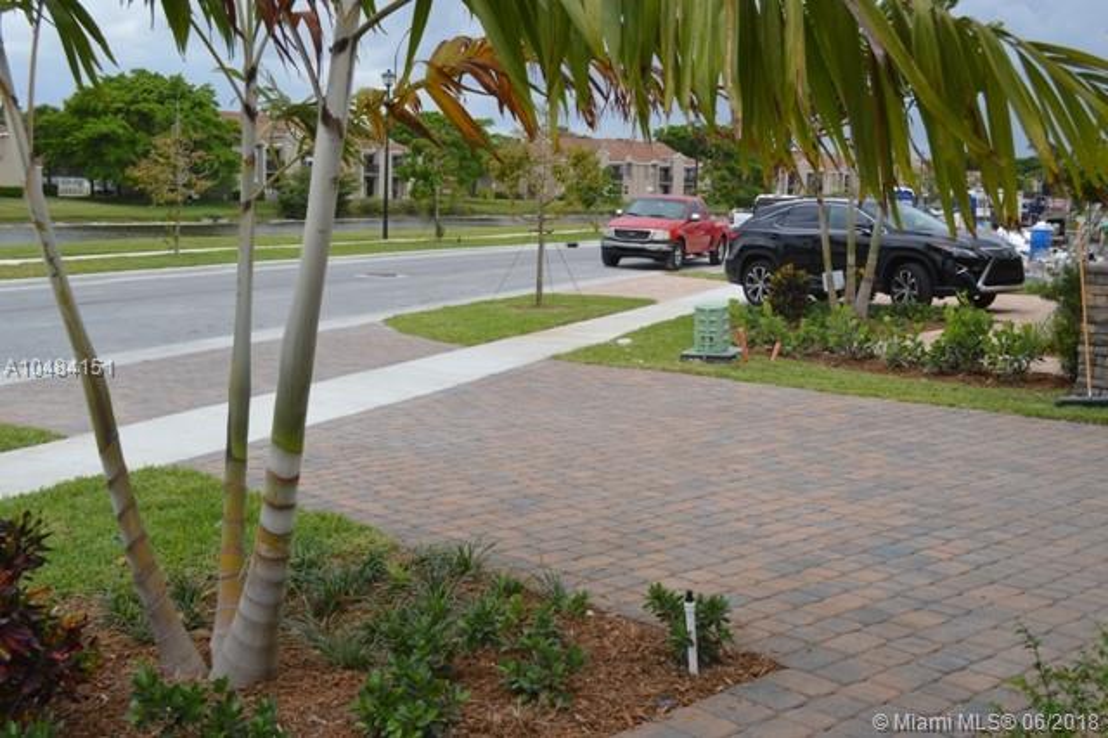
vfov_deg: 34.2
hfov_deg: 49.6
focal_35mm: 39
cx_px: 554
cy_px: 369
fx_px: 1200
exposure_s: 1/250
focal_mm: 26
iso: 100
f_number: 8
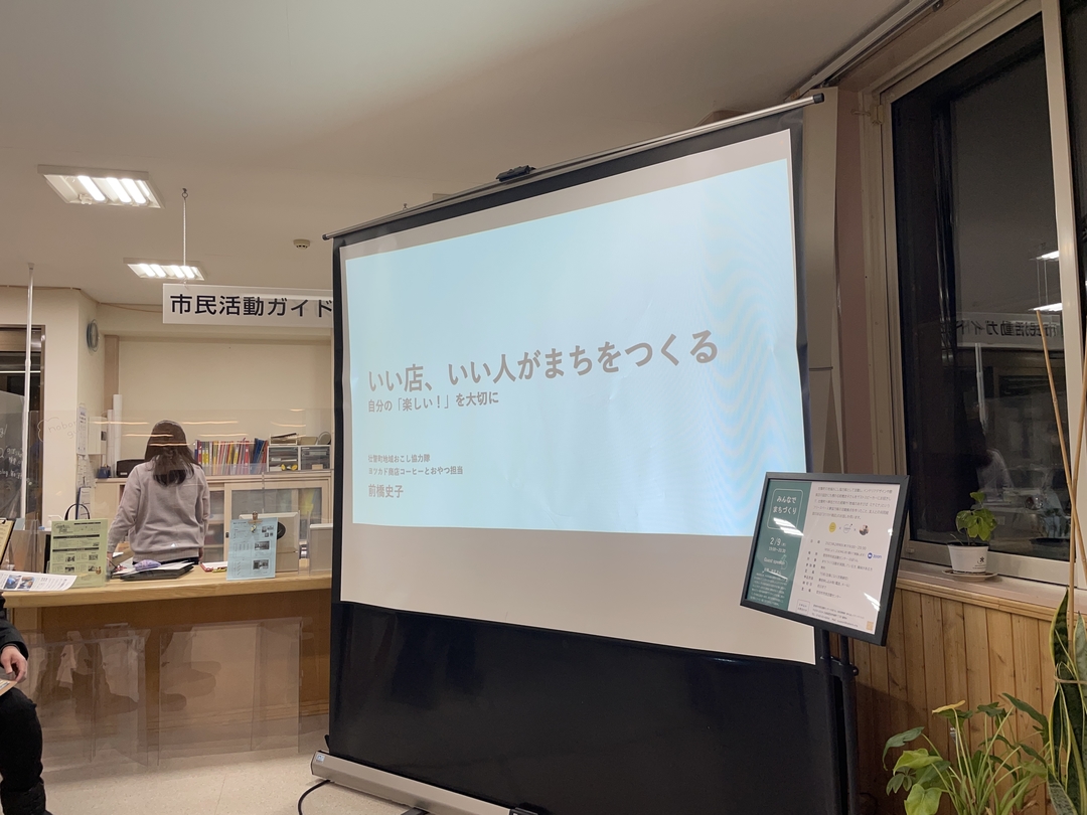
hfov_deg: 67.3
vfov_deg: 53.1
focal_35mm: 26
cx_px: 544
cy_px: 408
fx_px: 816
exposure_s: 1/100
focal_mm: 4.2
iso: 32
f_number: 1.6
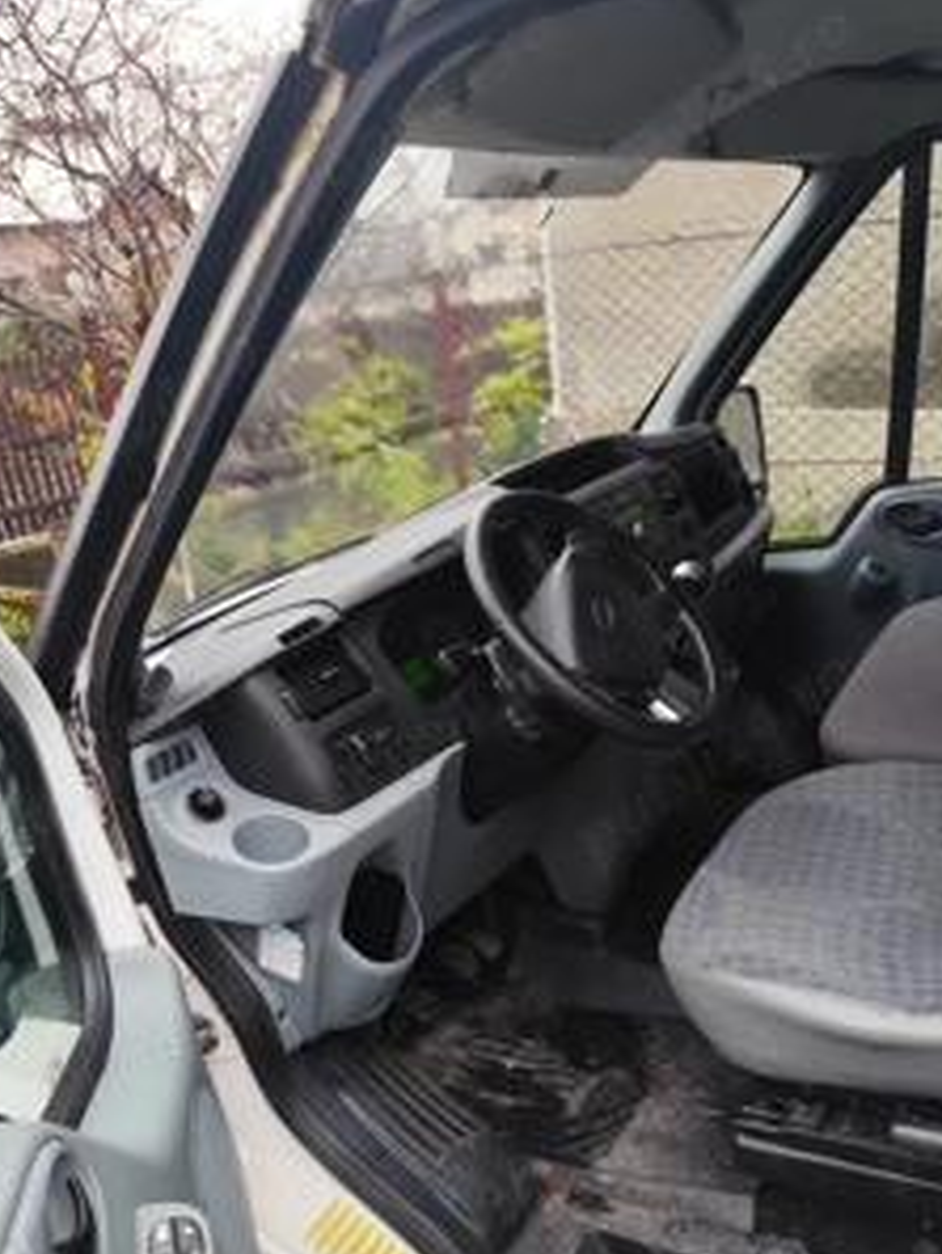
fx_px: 1124
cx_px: 566
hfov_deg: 45.2
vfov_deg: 57.2
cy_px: 828
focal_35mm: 31
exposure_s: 1/50
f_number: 1.65
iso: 400
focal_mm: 6.14
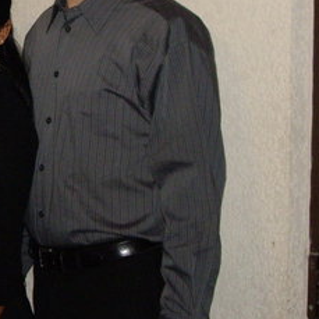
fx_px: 1418
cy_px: 20
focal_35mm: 136
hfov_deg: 12.5
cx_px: -71
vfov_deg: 12.7
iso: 200
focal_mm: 9
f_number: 3.3
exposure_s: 1/60
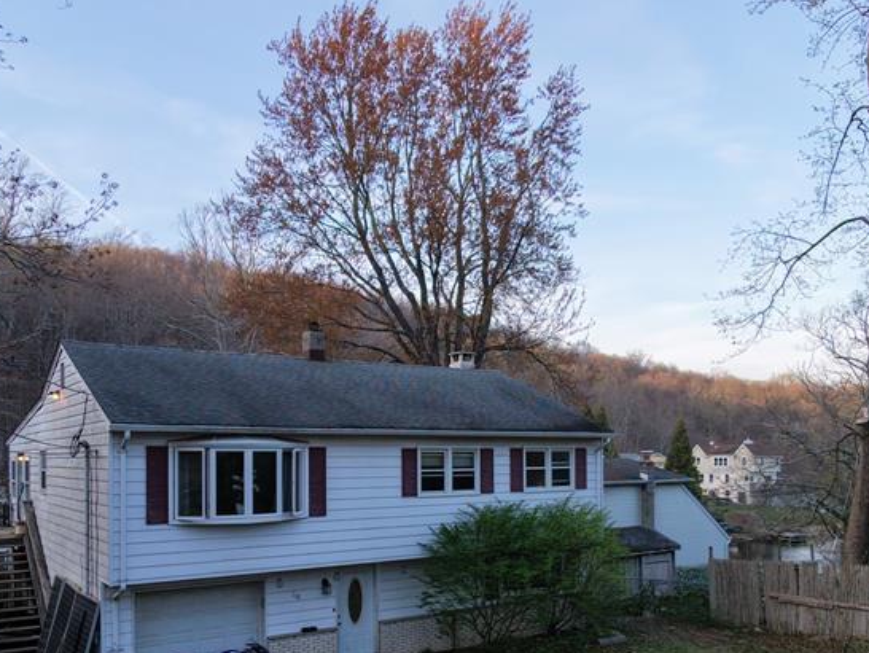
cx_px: 409
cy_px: 456
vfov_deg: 45.8
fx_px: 753
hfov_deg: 59.9
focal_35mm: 30
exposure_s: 1/120
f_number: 2.2
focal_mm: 3.05
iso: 100
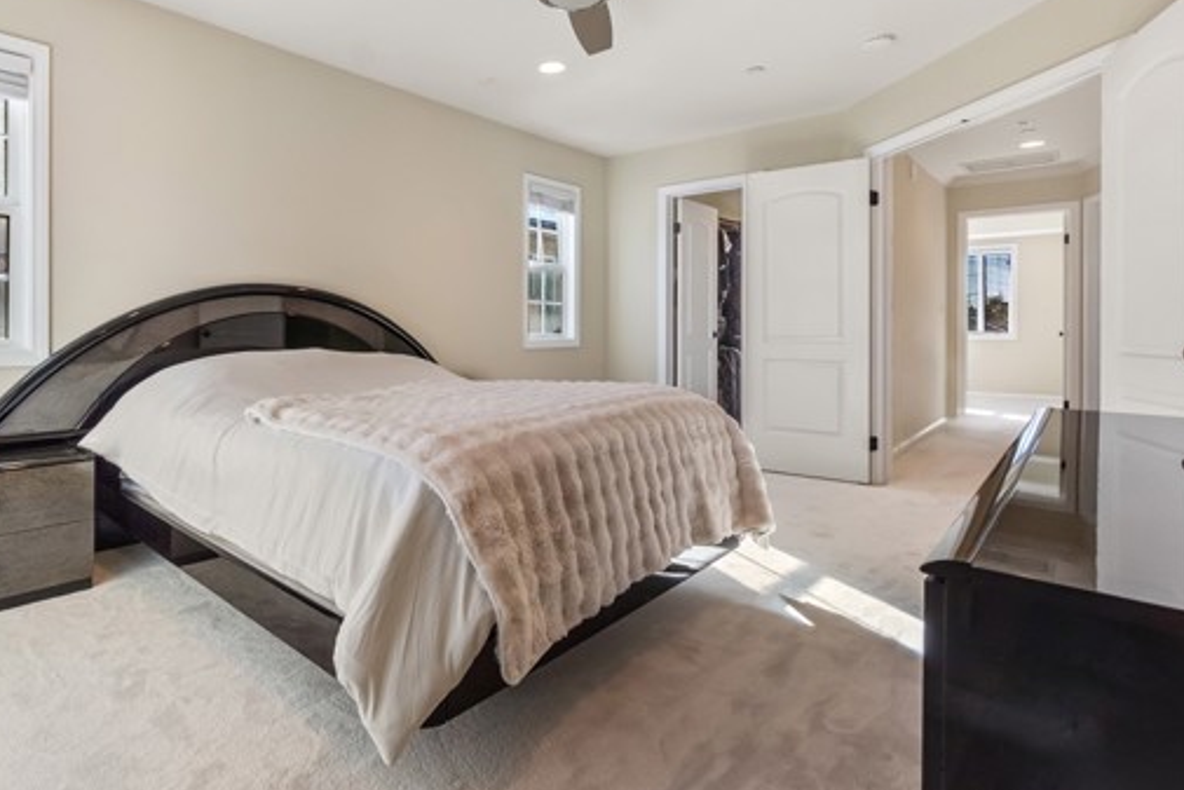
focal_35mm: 19
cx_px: 497
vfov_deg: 64.4
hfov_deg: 86.2
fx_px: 625
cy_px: 353
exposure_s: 1/80
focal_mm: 10
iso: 400
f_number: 8
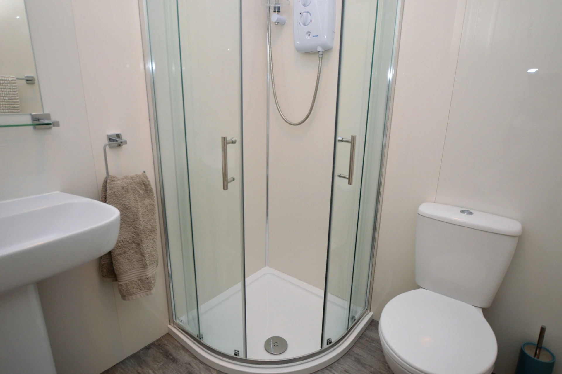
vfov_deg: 63.1
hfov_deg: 85.5
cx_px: 281
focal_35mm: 20
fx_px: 304
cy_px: 187
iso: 560
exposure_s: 1/60
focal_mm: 13
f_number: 3.5
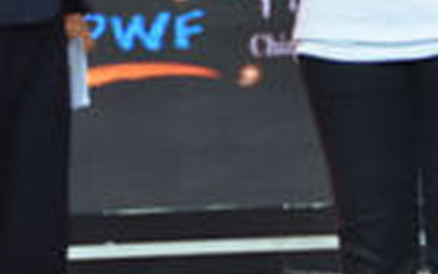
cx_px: 631
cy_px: -327
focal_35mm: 503
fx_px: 6007
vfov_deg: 2.6
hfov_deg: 4.2
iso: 1000
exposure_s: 1/125
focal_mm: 75
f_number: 5
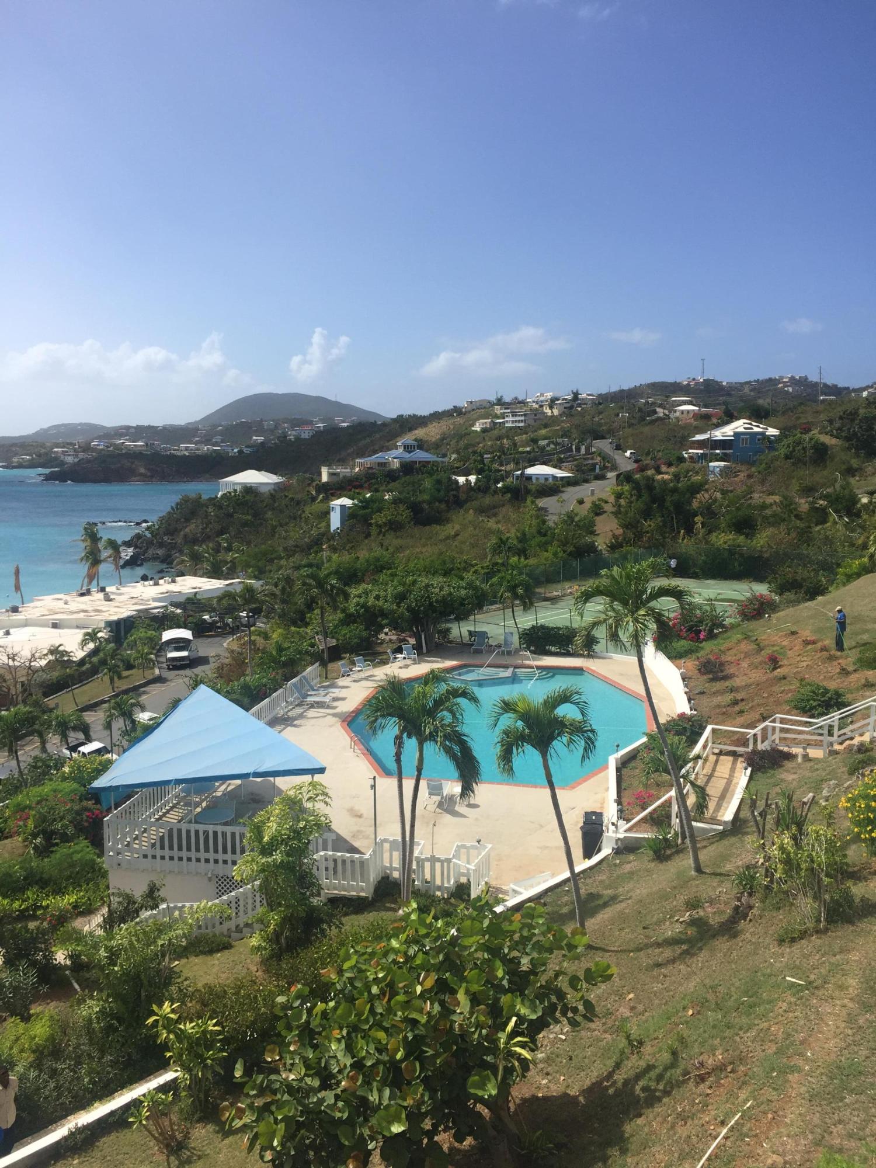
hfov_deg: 48.2
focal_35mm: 29
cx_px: 438
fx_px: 979
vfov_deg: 61.7
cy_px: 584
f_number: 2.2
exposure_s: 1/3300
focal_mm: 4.15
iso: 32
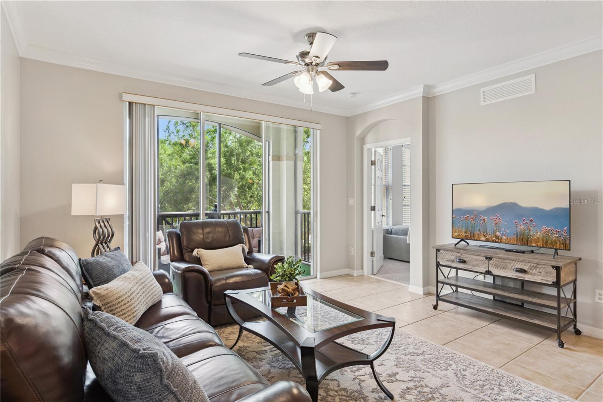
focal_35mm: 20
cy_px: 201
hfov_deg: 85.4
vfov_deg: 63.2
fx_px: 327
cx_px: 302
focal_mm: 19.5
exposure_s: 1/25
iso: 200
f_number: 9
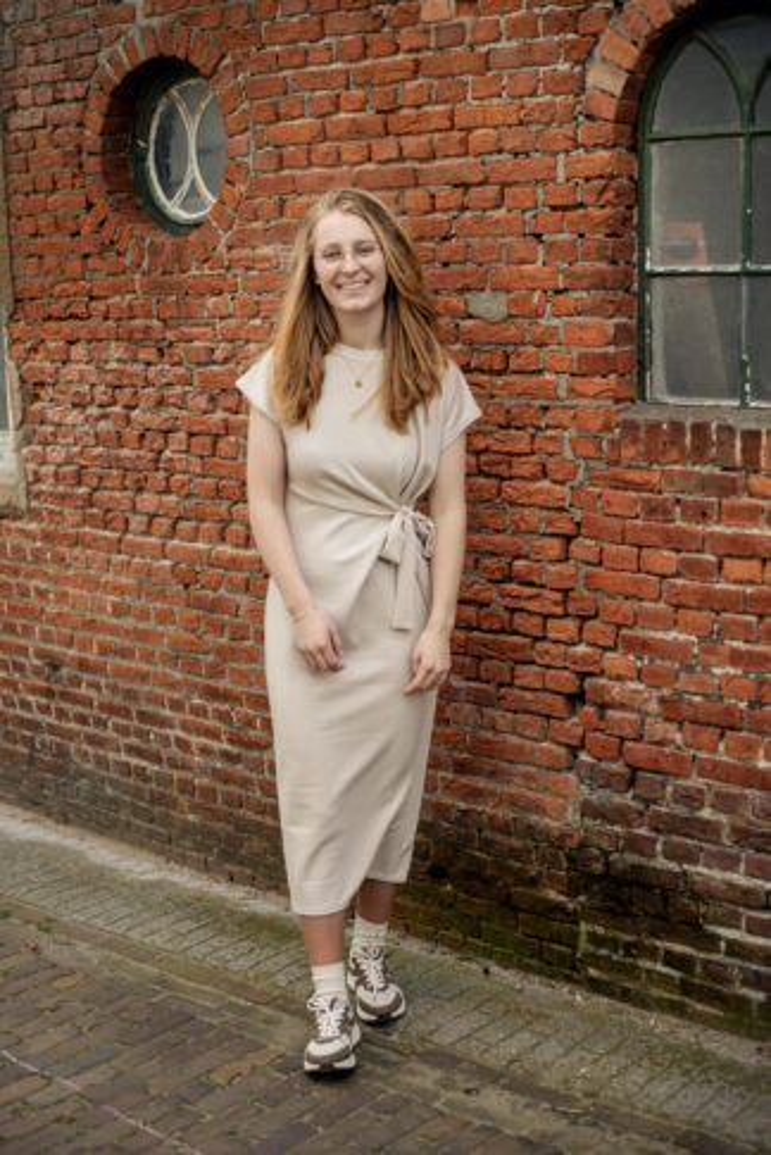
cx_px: 386
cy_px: 578
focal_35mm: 50
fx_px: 1604
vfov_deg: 39.6
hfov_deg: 27.0
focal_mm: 50
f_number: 2.5
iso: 160
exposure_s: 1/800
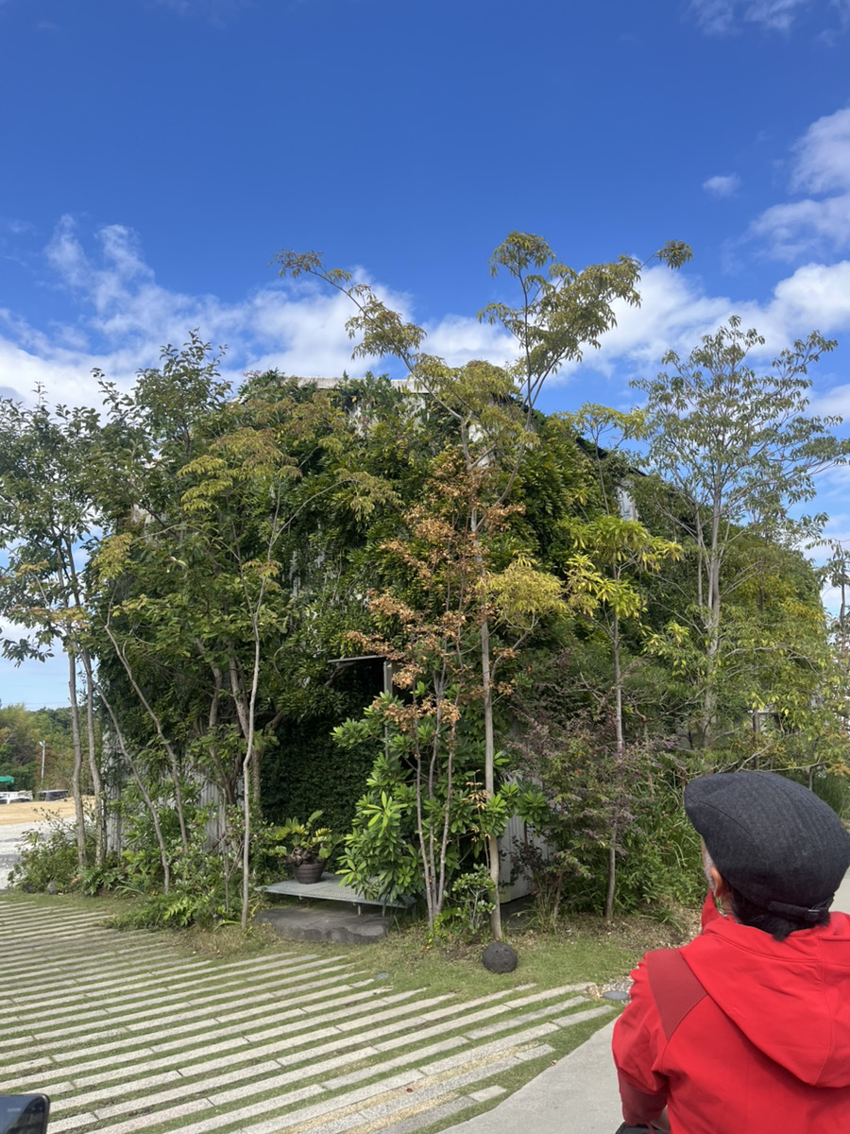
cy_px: 567
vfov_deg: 67.3
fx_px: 851
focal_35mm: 26
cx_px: 425
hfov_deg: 53.1
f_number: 1.6
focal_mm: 5.1
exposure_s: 1/2062
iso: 50
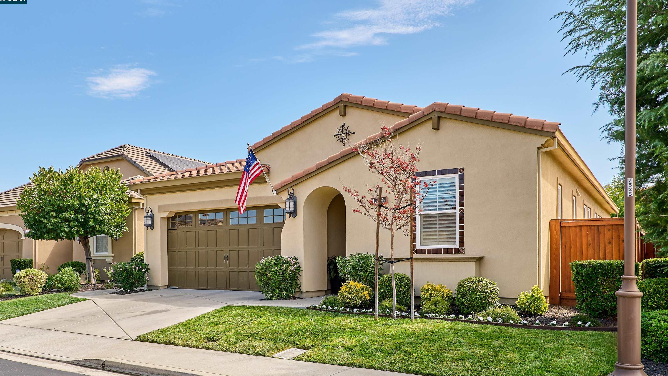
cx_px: 331
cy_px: 226
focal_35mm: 23
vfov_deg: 49.2
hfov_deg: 78.7
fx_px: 407
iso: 320
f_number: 7.1
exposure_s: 1/640
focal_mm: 21
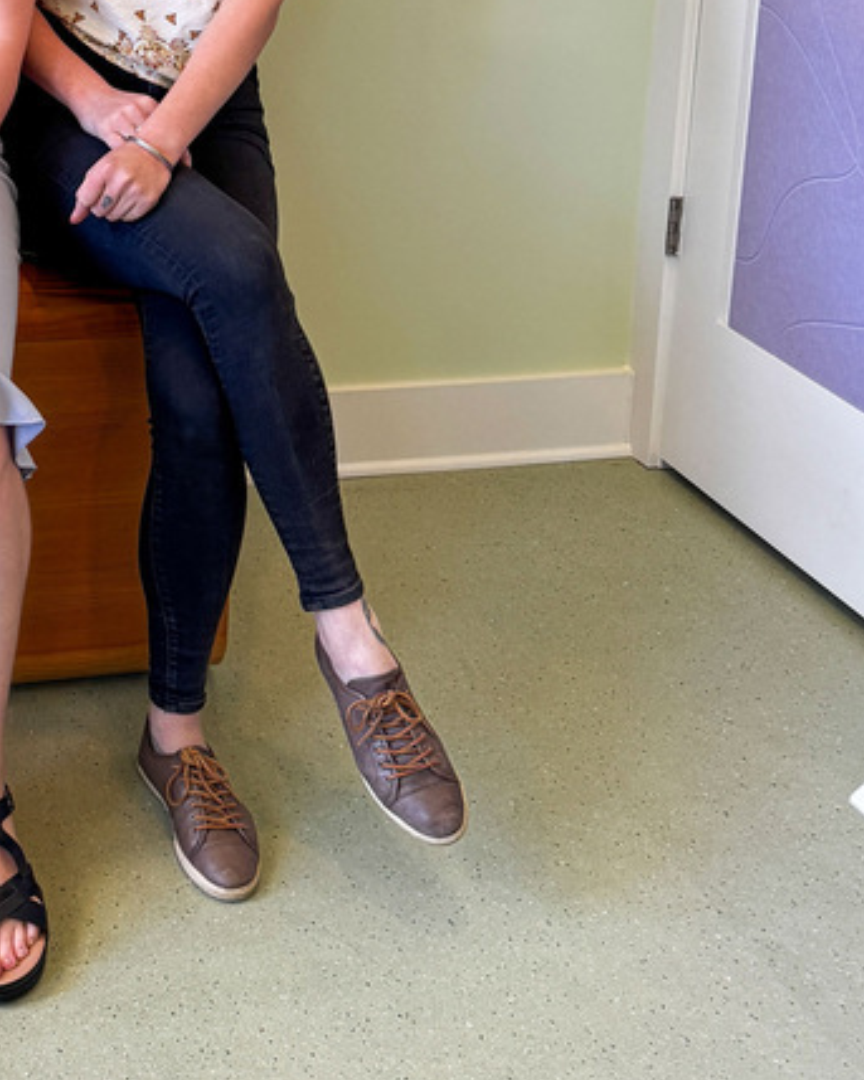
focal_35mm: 59
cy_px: -45
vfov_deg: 29.5
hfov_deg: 24.0
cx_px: -111
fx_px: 1887
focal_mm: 6.76
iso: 125
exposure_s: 1/120
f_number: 1.8
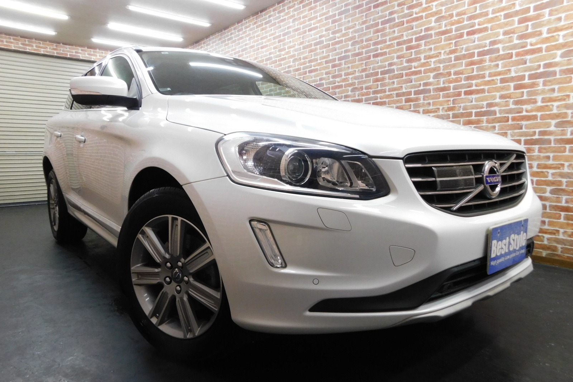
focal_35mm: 24
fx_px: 382
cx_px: 287
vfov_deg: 53.1
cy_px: 198
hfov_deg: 73.7
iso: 320
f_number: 3
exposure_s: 1/30
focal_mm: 4
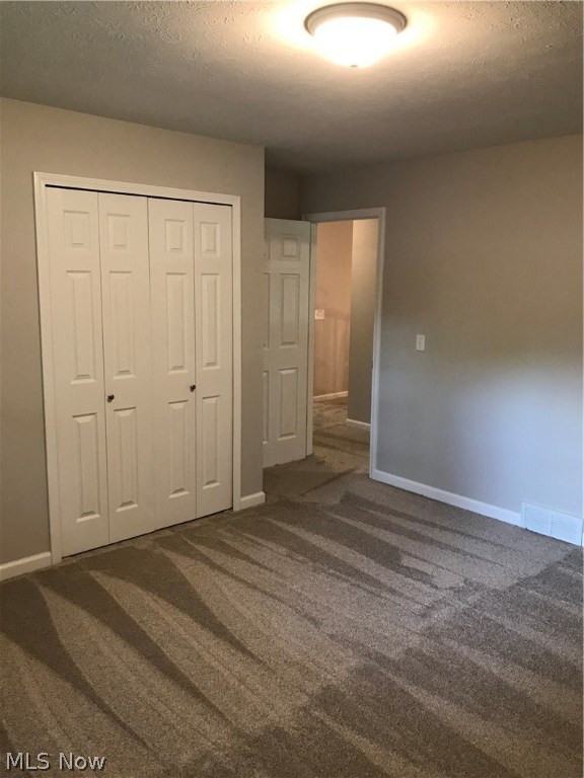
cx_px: 292
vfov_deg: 63.4
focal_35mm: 28
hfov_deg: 49.7
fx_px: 630
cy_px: 389
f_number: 1.8
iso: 40
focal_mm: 3.99
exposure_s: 1/15
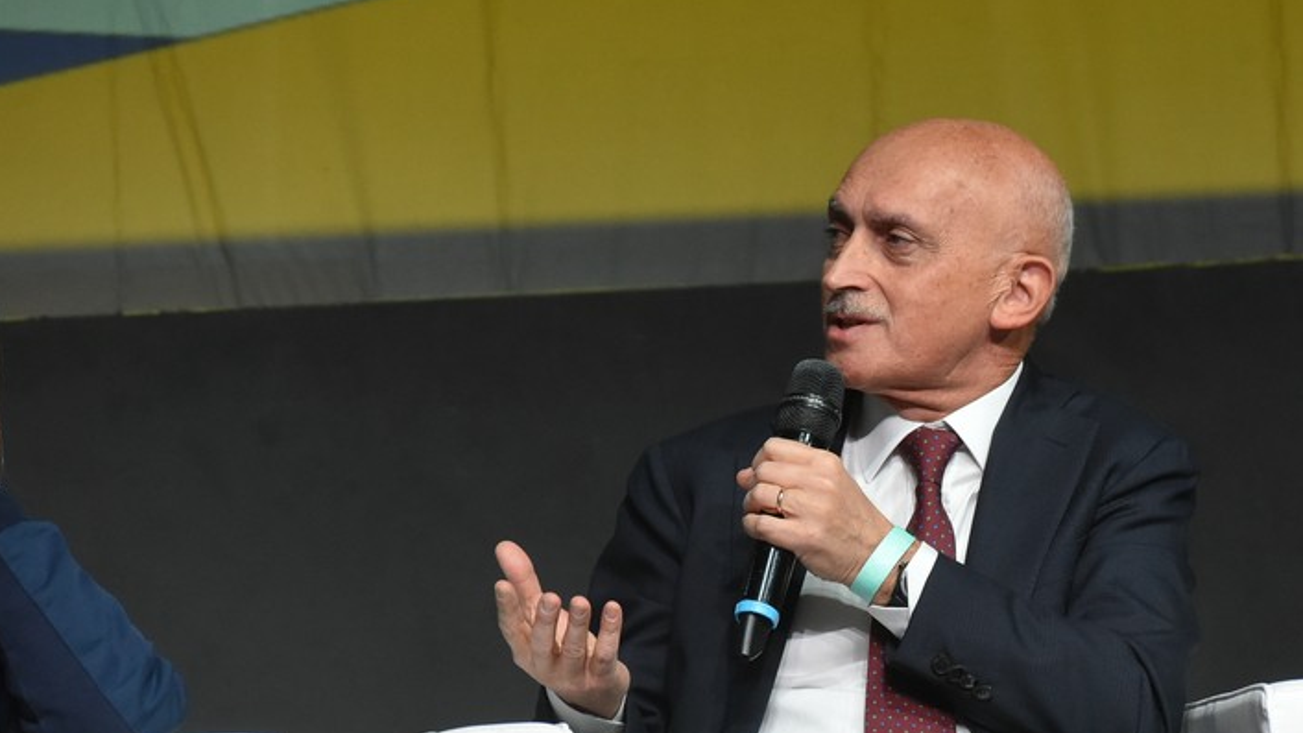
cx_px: 914
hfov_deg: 6.5
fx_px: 11539
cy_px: 596
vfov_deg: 3.6
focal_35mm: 334
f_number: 6.3
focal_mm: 200
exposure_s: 1/250
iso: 3200
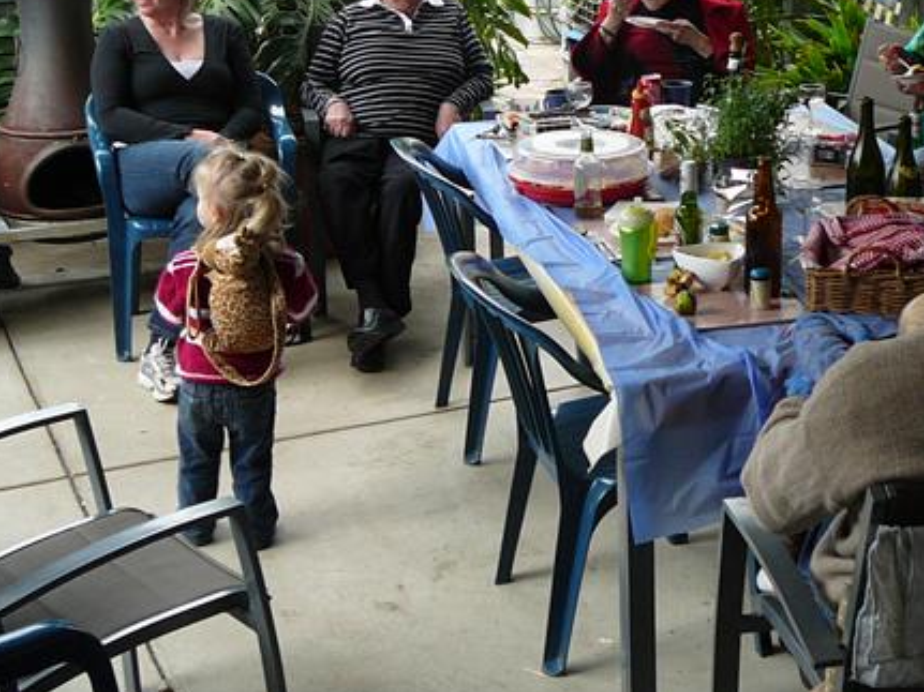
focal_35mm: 65
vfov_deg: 22.4
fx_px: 1735
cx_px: 605
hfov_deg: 29.7
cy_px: 199
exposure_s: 1/60
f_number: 2.8
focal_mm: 5.2
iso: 80
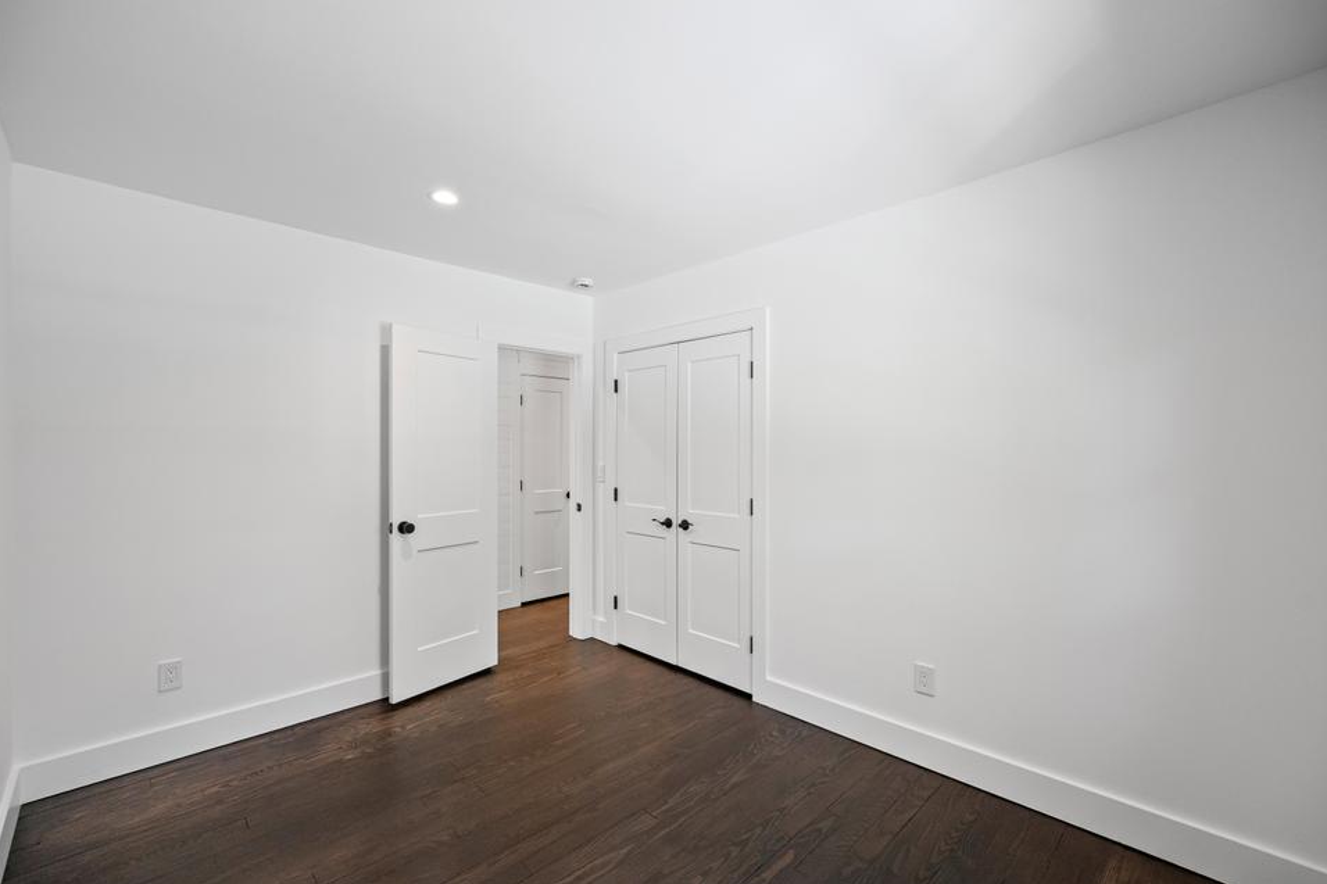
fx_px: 553
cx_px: 684
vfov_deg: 77.3
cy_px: 439
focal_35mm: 15
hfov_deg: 100.4
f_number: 5
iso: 1600
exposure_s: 1/100
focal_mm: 14
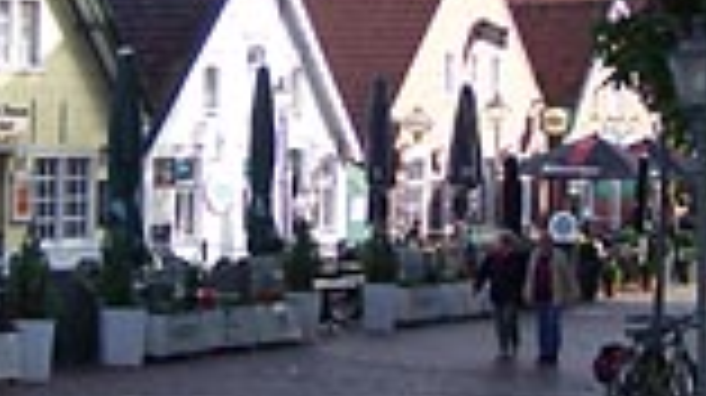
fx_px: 2095
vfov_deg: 10.8
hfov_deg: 19.1
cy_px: 70
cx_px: 281
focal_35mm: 112
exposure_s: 1/400
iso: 64
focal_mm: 6.3
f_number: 2.8
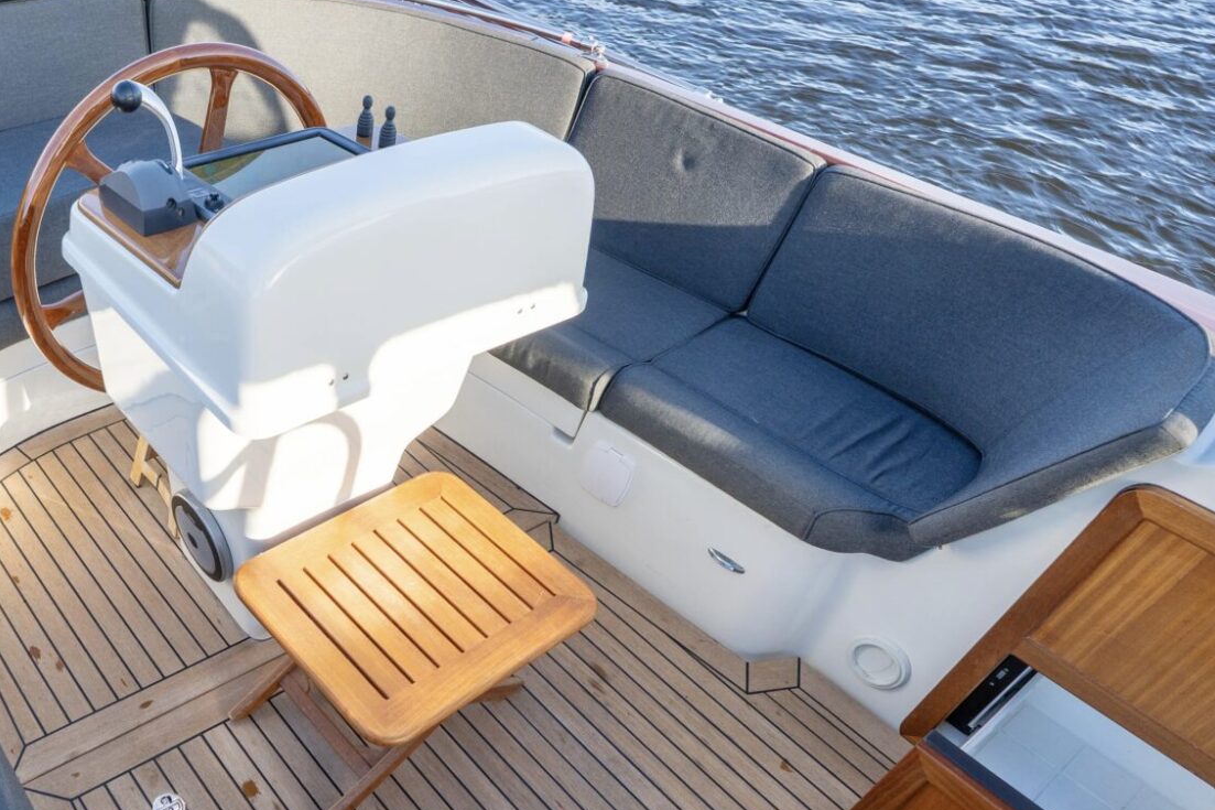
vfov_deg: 44.6
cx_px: 219
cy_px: 501
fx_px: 979
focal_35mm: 29
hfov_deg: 58.1
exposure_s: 1/250
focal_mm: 16
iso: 100
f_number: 5.6
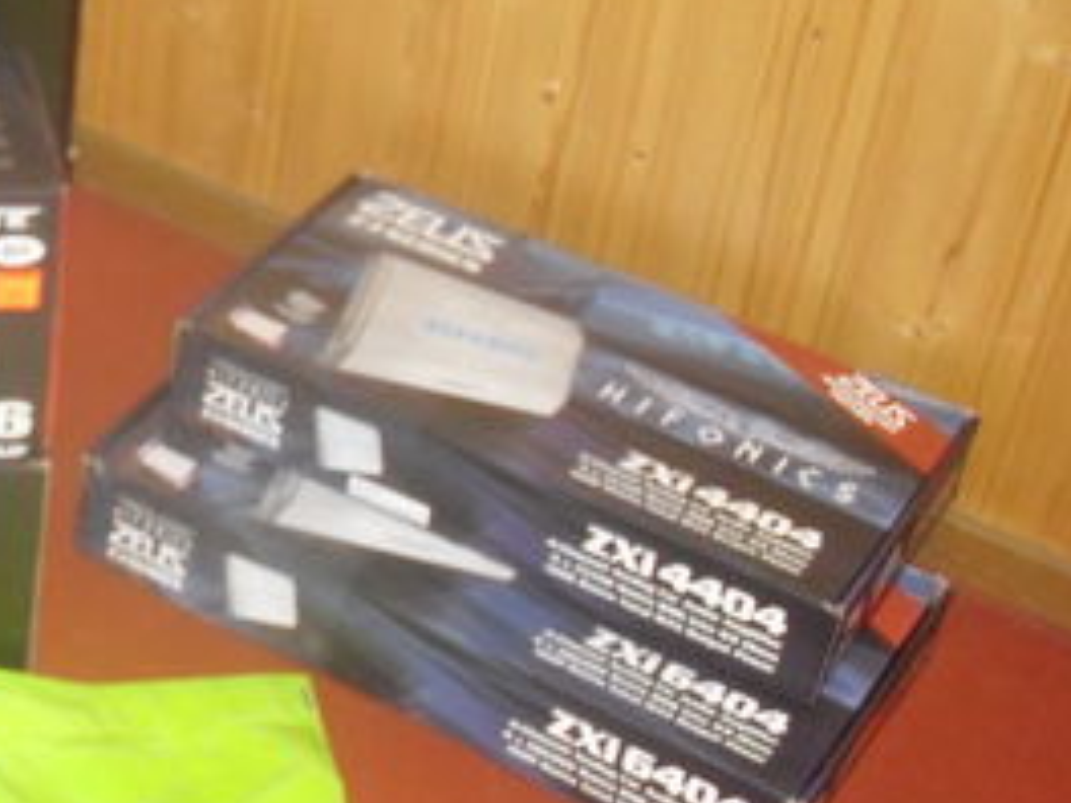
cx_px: -122
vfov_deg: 16.0
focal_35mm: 92
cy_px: 239
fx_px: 2846
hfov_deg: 20.3
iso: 400
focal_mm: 6.2
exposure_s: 1/60
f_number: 2.8
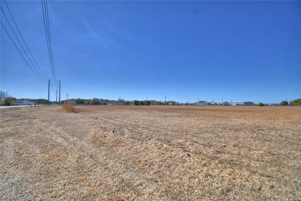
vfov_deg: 77.3
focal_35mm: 15
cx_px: 150
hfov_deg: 100.4
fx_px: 125
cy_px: 100
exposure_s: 1/2500
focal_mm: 10
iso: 100
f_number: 4.5
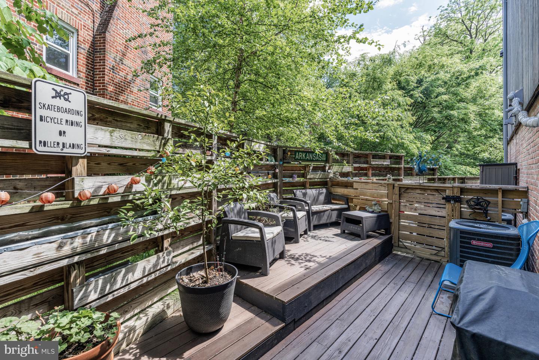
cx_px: 270
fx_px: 240
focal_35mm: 16
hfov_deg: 96.7
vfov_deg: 73.7
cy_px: 180
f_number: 8
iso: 200
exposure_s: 1/125
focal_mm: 16
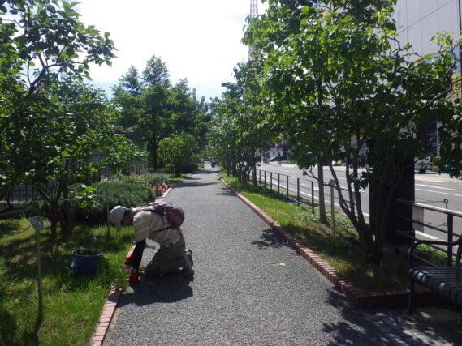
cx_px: 231
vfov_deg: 49.8
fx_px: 374
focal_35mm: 28
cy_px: 173
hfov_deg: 63.4
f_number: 4.2
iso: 125
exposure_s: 1/800
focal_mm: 5
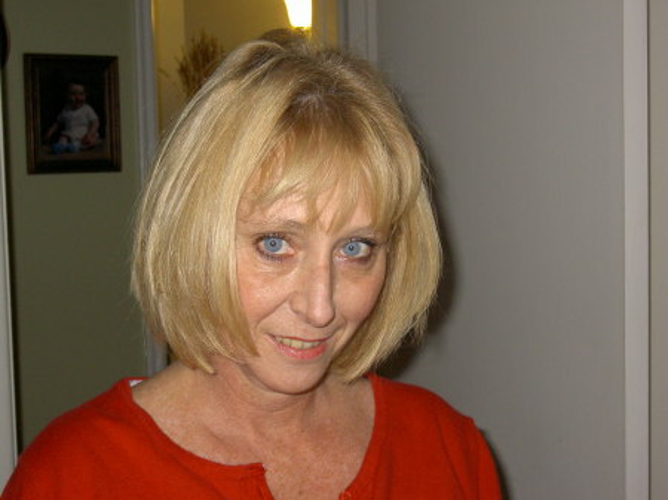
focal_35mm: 60
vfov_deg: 24.4
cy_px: 250
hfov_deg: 32.2
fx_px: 1157
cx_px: 334
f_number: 3.8
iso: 200
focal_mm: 9.9
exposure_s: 1/100
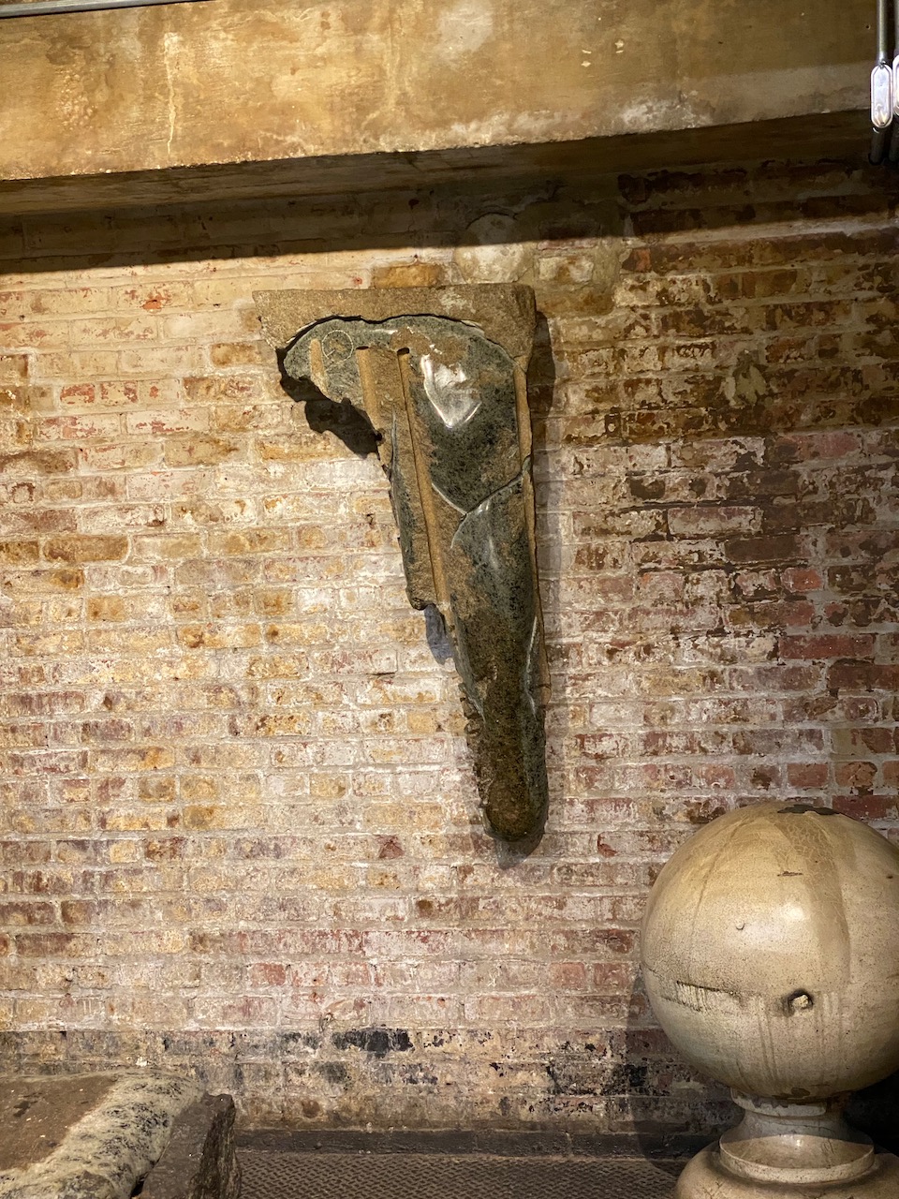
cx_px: 450
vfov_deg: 36.8
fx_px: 1801
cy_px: 600
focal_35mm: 52
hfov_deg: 28.0
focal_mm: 6
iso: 640
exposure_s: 1/60
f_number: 2
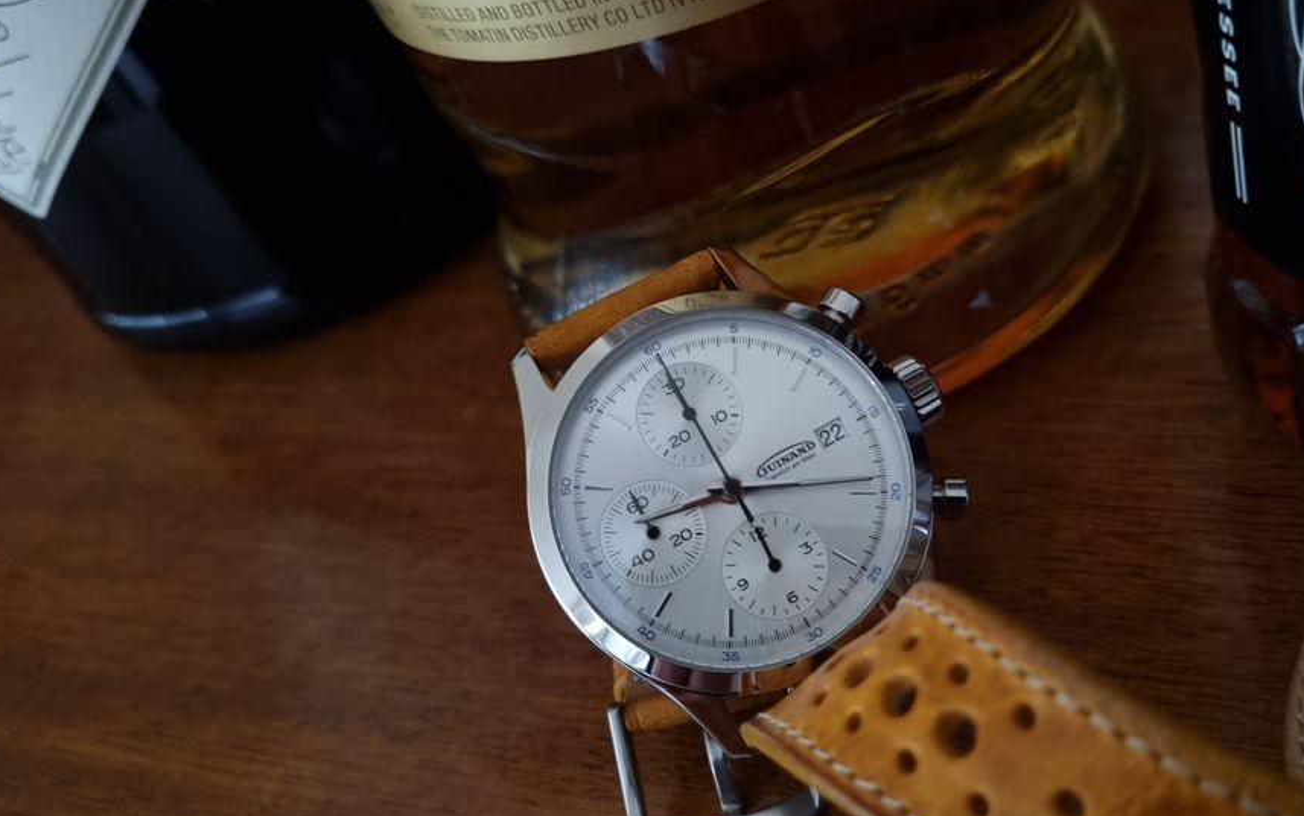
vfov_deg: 36.3
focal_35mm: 35
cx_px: 784
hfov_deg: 54.9
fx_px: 1244
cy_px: 432
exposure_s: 1/17
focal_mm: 5.4
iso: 500
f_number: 1.8
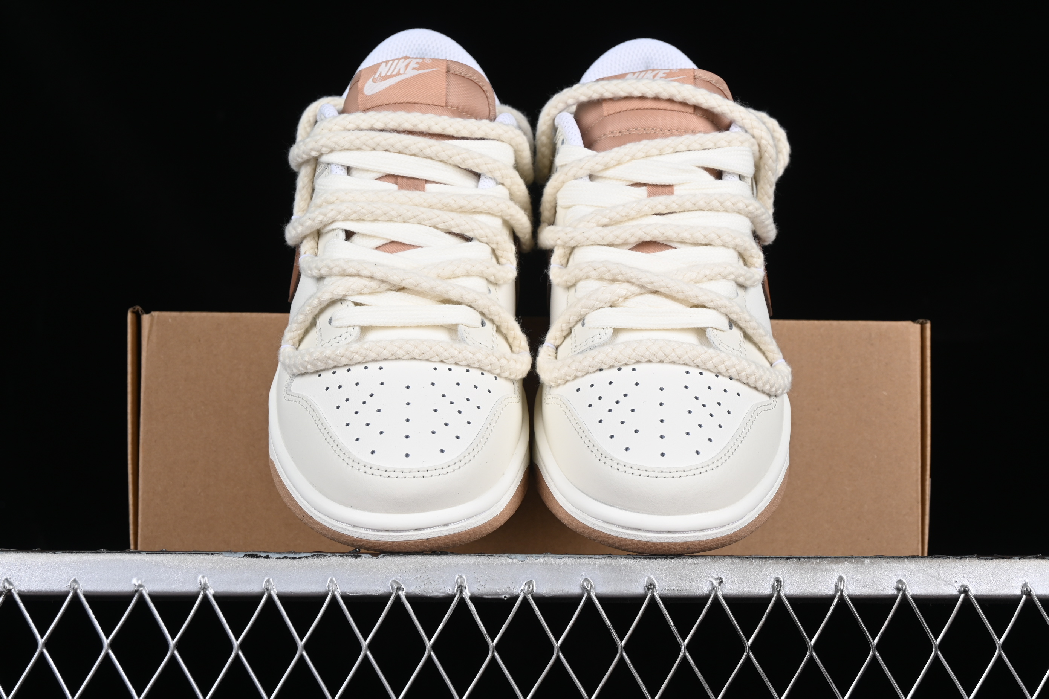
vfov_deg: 18.2
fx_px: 2185
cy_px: 350
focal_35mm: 75
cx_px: 524
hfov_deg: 27.0
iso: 160
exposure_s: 1/80
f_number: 8
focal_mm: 50
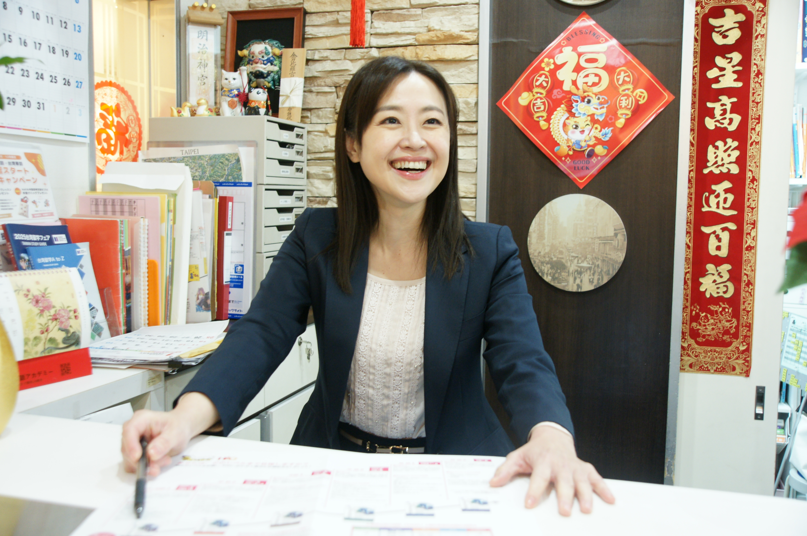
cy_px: 268
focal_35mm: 33
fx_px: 739
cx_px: 404
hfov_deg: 57.3
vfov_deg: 39.9
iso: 800
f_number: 4
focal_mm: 22
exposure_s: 1/25
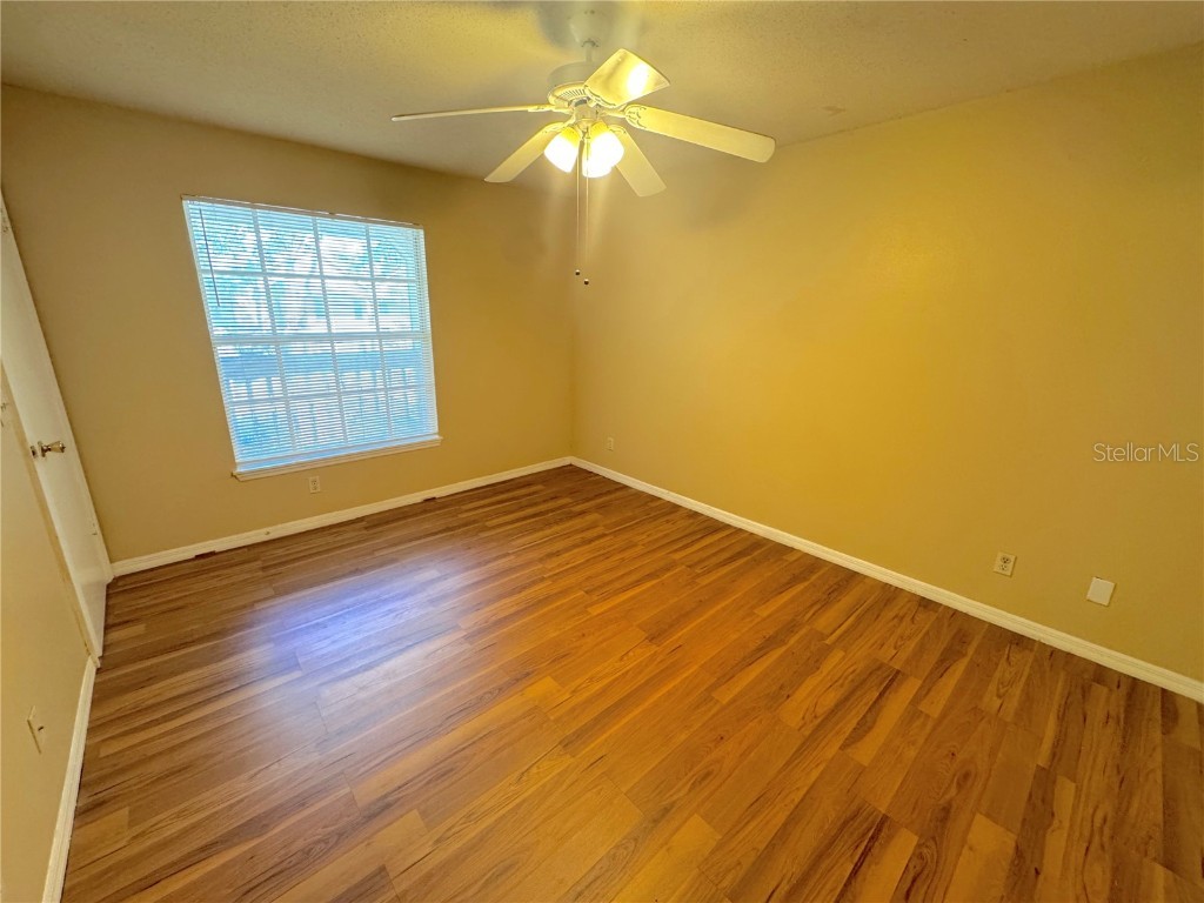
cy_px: 452
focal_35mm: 14
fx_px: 487
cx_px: 602
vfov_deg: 85.7
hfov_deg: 102.1
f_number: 2.2
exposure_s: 1/60
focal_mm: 2.22
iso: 400
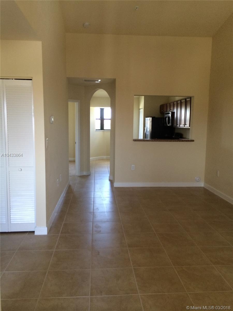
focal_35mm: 30
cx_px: 116
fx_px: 269
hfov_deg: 46.8
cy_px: 156
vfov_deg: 60.0
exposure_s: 1/30
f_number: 2.2
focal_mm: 4.12
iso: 64
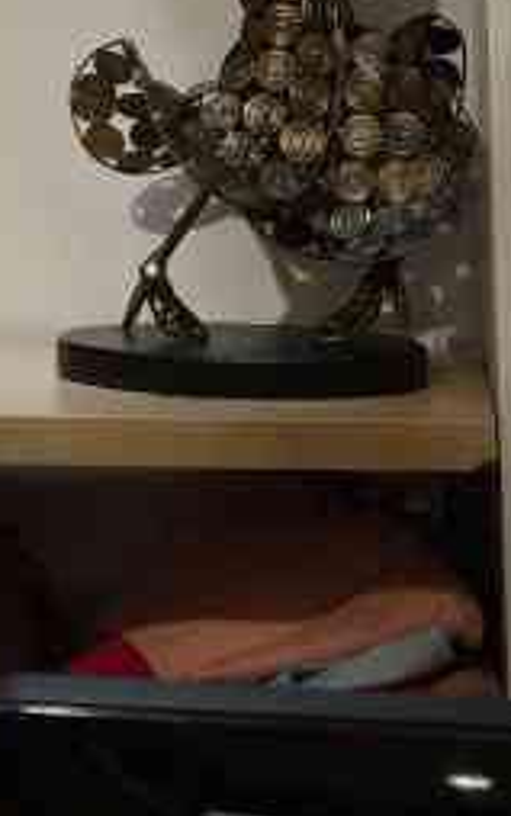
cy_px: -631
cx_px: 167
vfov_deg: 15.4
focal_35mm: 117
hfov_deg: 11.2
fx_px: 2604
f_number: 1.8
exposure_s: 1/357
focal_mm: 3.95
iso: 67
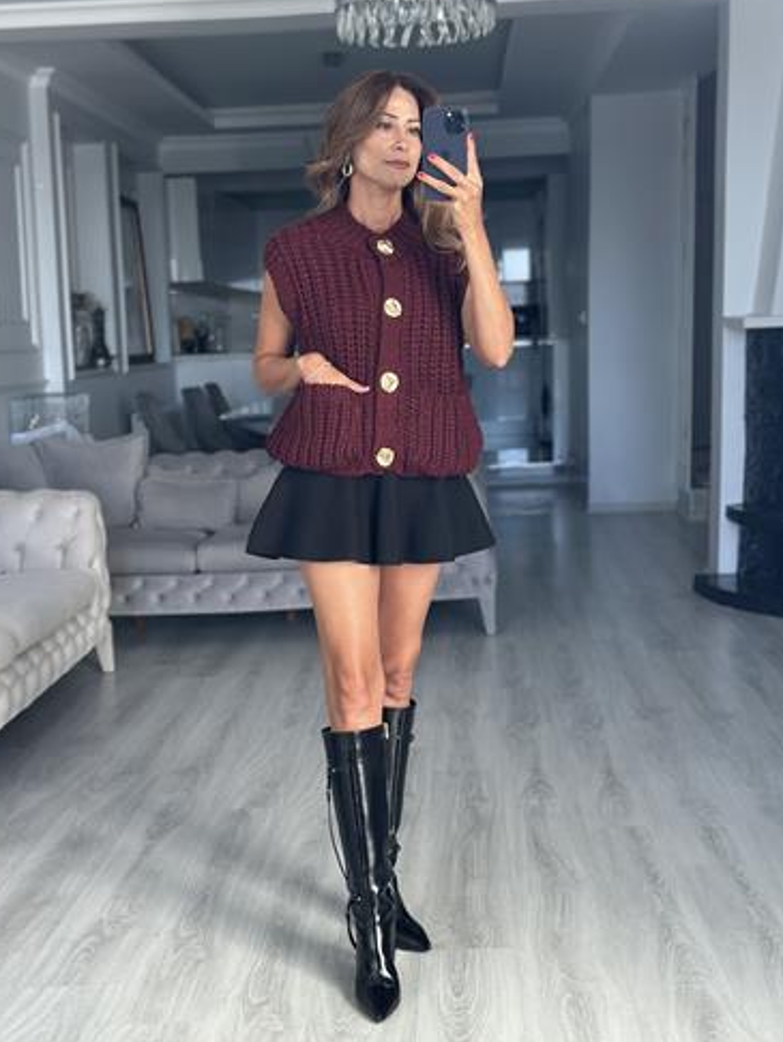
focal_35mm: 50
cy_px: 510
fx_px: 1507
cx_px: 382
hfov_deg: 29.1
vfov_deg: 38.2
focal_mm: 6.86
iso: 125
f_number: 1.78
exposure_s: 1/150
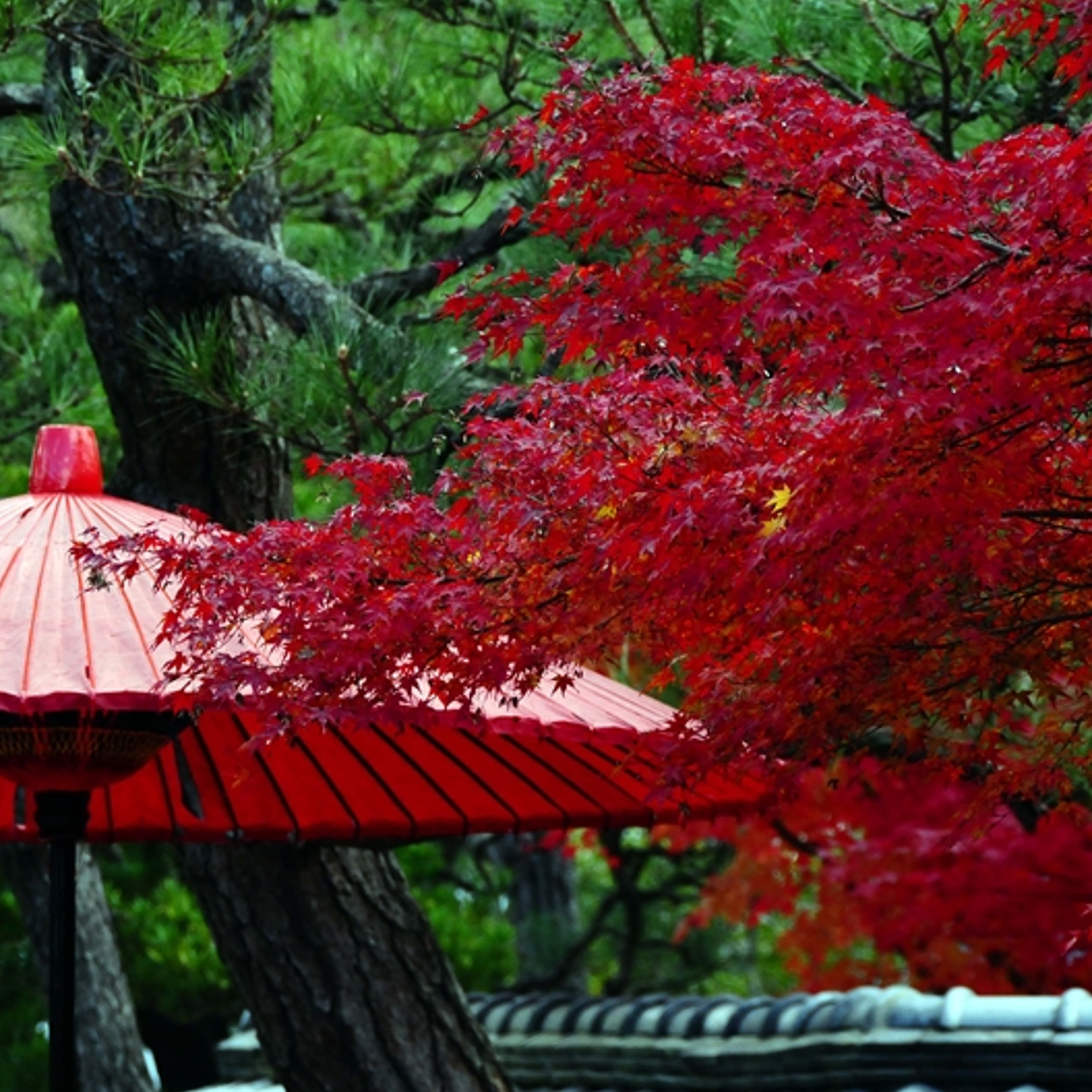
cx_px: 318
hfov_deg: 4.5
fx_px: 13776
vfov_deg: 4.5
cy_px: 545
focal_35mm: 386
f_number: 9
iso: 1250
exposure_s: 1/320
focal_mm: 200
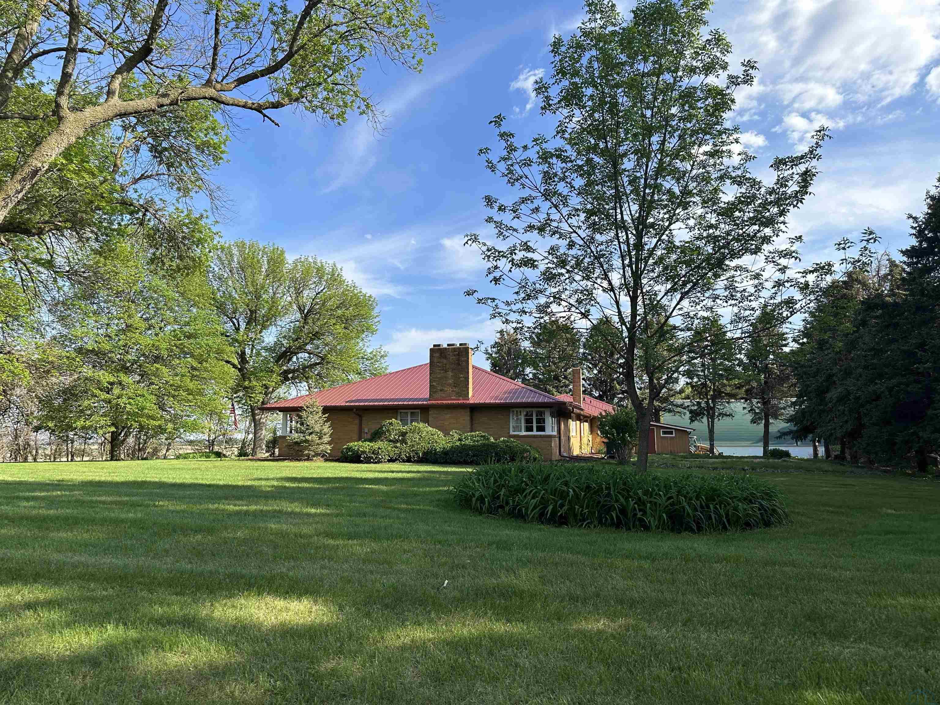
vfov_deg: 56.8
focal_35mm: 24
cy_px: 352
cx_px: 470
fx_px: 652
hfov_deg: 71.6
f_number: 1.78
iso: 80
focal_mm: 6.86
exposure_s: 1/2882
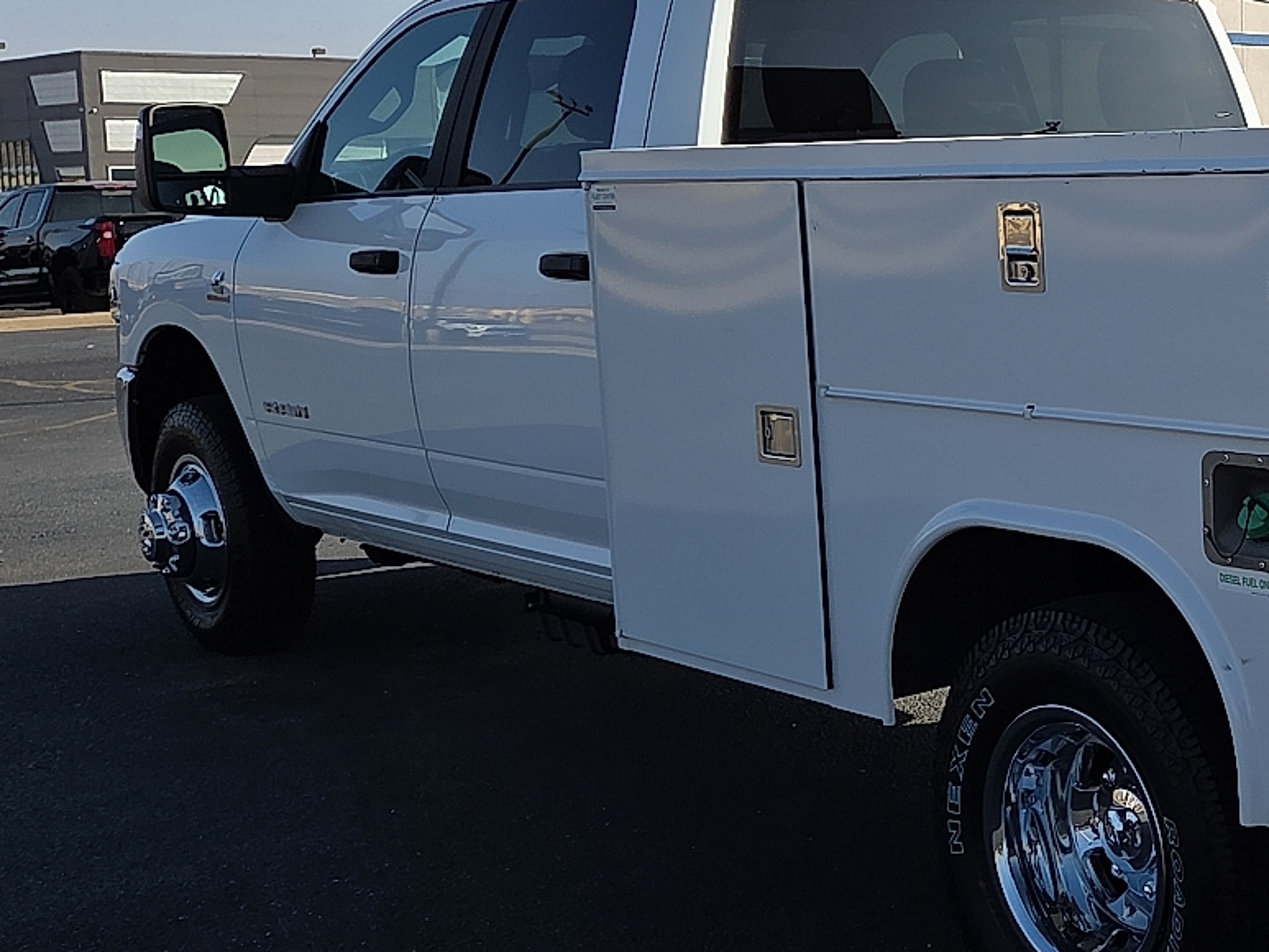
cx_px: 1305
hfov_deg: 29.7
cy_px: 420
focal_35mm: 60
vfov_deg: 24.4
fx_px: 2200
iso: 76
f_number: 1.8
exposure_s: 1/5000
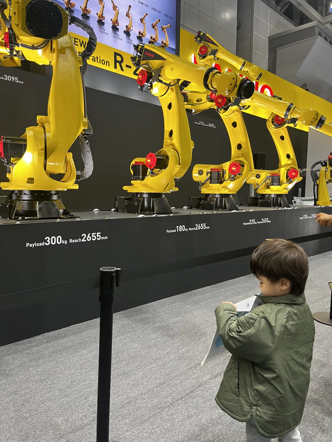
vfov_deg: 67.3
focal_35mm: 26
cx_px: 166
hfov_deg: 53.1
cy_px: 221
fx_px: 332
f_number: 1.6
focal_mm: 5.1
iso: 80
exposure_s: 1/50
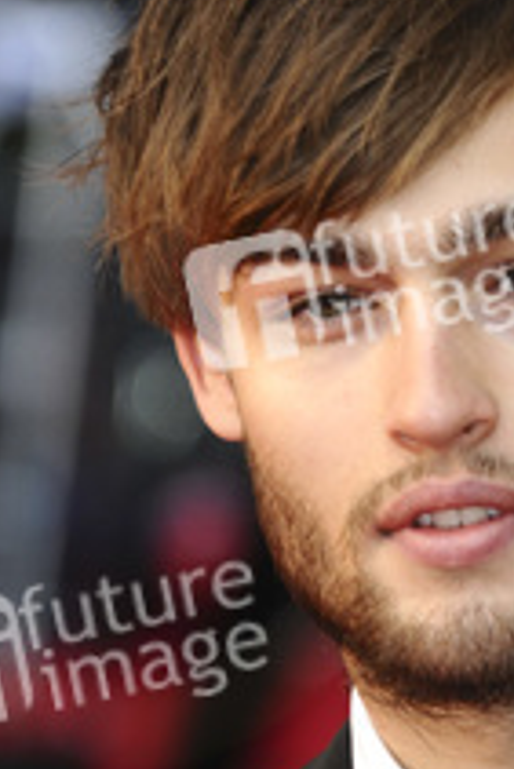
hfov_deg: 2.6
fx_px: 11245
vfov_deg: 3.9
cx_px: 479
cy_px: 467
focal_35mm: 526
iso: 320
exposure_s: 1/250
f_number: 5.6
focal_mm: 185
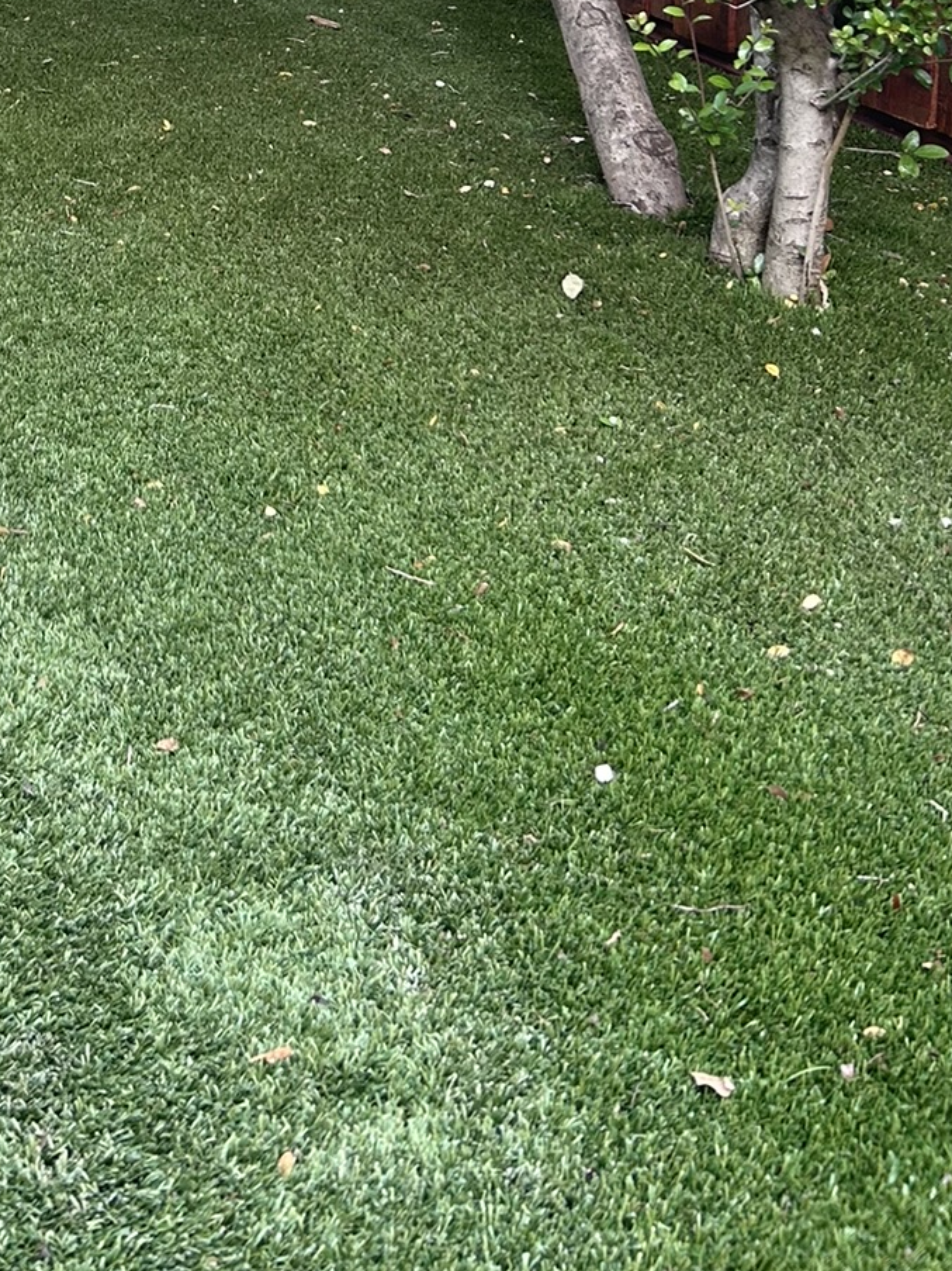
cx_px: -67
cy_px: -162
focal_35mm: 59
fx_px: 2164
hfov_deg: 23.4
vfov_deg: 29.2
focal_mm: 5.7
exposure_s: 1/121
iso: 50
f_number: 1.5
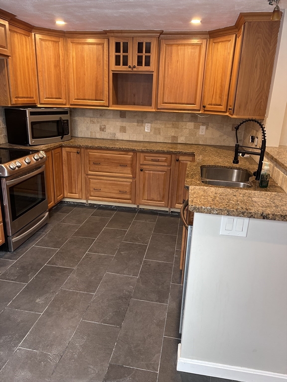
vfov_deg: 67.3
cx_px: 144
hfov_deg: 53.1
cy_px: 191
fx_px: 287
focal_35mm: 26
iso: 125
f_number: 1.5
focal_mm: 5.7
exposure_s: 1/60
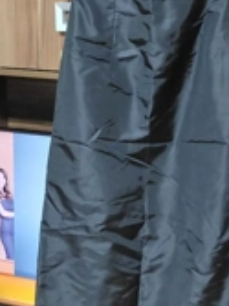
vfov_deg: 32.2
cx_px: 170
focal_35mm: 60
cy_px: 137
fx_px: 530
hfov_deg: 24.1
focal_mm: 4.69
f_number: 1.8
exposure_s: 1/40.2
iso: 320
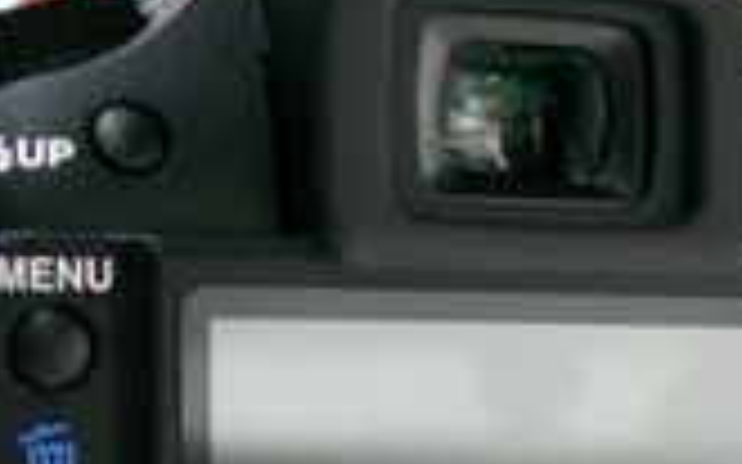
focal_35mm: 104
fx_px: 2102
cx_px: 704
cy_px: 516
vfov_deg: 12.4
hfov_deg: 19.5
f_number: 2.7
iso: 200
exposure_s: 1/58.9
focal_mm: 6
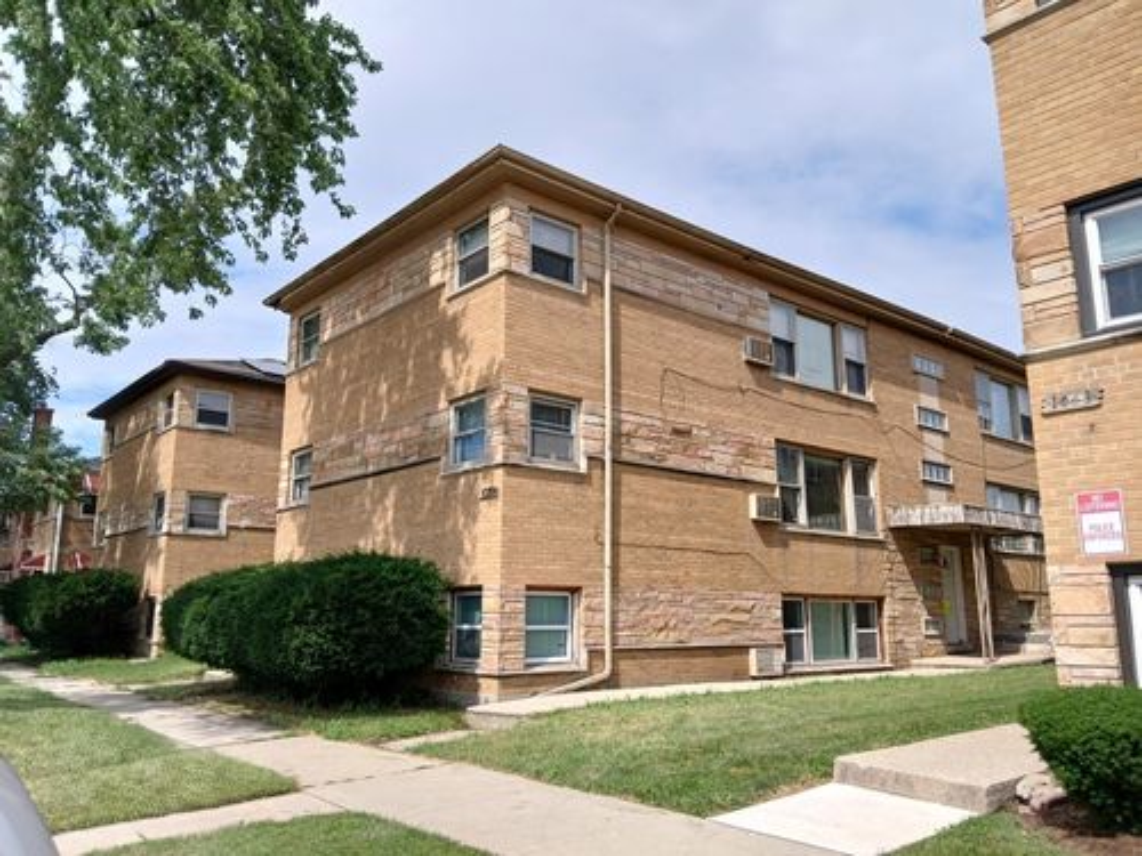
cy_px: 428
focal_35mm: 26
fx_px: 858
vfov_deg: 53.1
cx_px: 571
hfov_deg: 67.3
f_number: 1.8
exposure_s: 1/766
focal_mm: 3.98
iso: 20
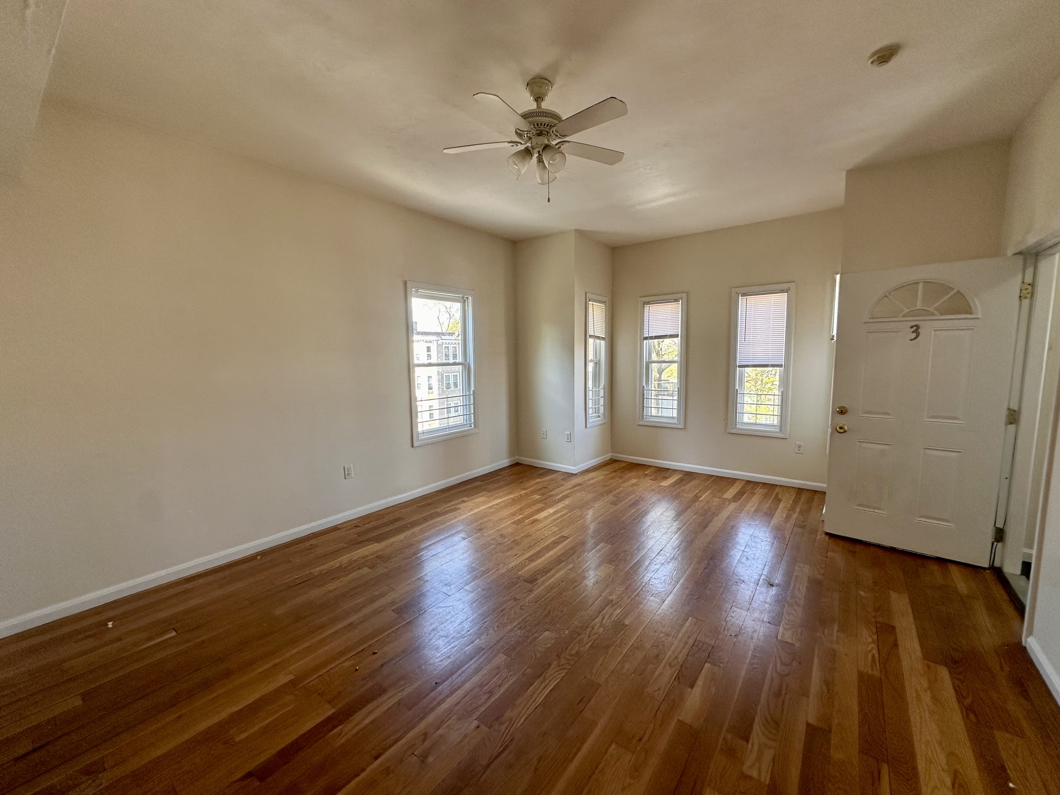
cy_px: 398
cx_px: 530
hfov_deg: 102.1
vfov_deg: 85.7
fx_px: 429
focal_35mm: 14
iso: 100
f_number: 2.2
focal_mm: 2.22
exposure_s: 1/99
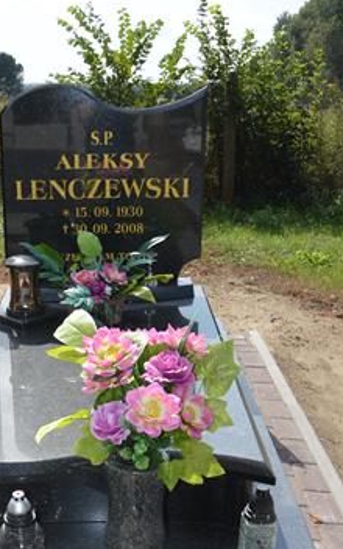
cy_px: 463
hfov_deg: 25.6
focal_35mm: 50
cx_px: 90
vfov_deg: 38.3
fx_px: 748
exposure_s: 1/200
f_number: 8
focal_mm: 18
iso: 100
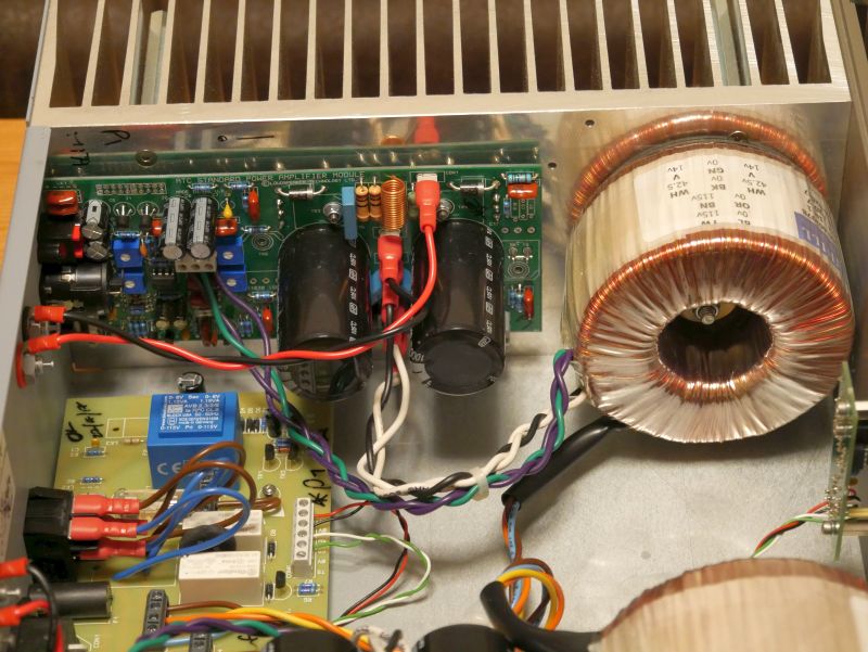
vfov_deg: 16.1
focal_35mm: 92
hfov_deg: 21.3
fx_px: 2308
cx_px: 434
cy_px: 326
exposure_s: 1/20
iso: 3200
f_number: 4.9
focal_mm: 46
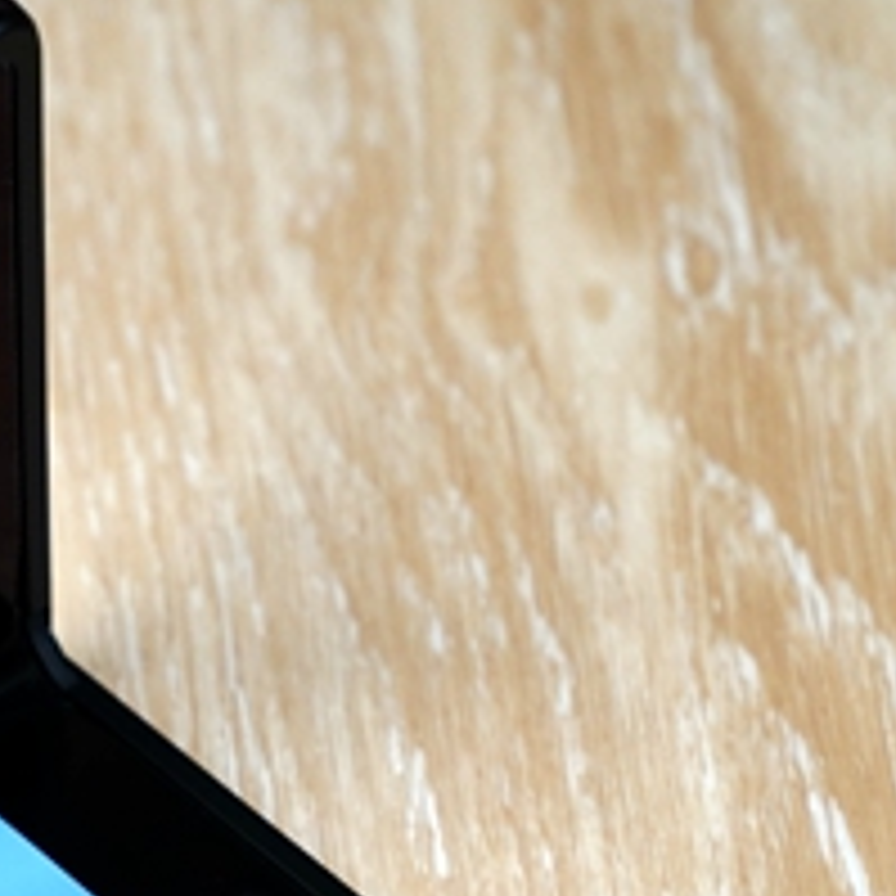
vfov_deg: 7.3
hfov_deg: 7.2
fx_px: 6999
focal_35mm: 239
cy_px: 1144
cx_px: -414
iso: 640
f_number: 5.6
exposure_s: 1/320
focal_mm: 70
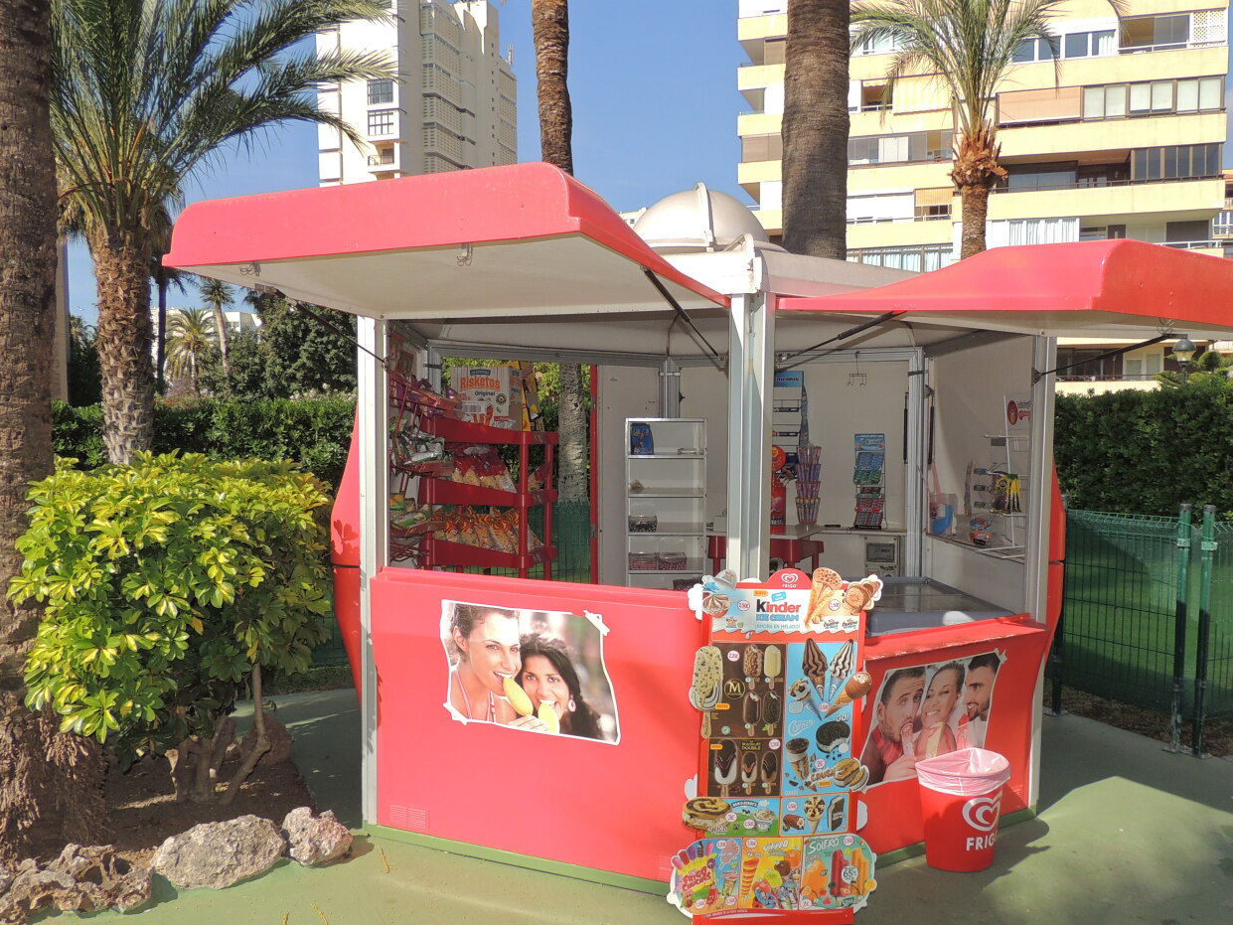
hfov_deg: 61.5
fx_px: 1033
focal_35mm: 29
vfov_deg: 48.1
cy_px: 521
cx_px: 691
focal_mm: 4.3
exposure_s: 1/1250
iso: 100
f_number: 3
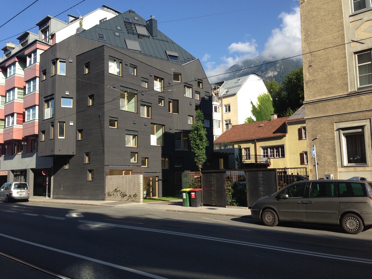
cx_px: 186
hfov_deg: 55.4
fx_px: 355
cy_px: 140
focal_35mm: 33
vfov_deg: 42.9
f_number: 2.4
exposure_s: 1/935
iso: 50
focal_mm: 4.12
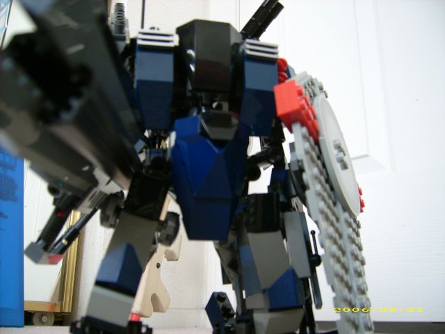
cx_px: 222
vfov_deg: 40.7
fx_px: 450
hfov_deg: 52.6
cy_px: 167
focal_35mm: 35
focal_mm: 5.95
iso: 50
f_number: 2.8
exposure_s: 1/14
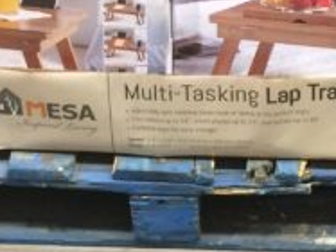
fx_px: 1154
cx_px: 241
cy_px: -106
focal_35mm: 119
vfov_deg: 12.0
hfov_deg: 16.5
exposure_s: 1/30
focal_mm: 4.15
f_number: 2.2
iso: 160
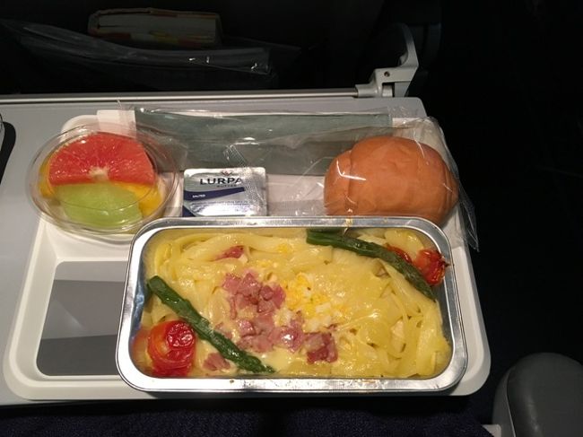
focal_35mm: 29
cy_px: 218
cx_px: 292
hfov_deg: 61.7
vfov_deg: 48.2
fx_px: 488
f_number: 2.2
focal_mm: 4.15
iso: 160
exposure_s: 1/30
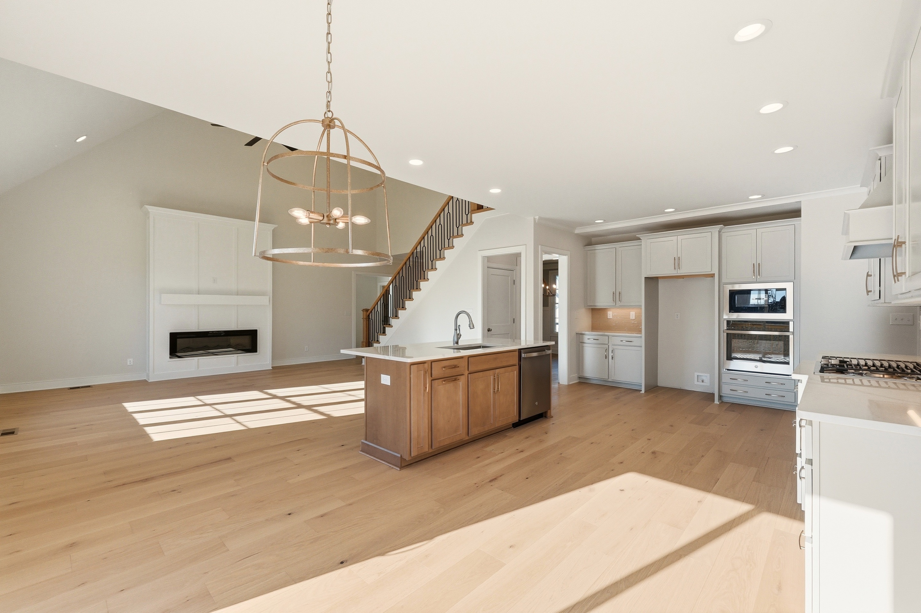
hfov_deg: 100.4
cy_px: 306
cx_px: 460
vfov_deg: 77.3
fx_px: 384
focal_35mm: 15
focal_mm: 10
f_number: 9
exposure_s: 1/3200
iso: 400
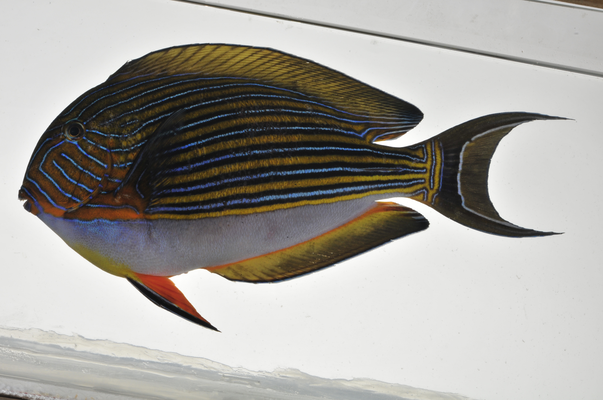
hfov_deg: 13.1
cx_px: 302
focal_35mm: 158
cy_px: 200
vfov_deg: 8.7
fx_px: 2635
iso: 200
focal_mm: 105
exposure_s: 1/60
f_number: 25
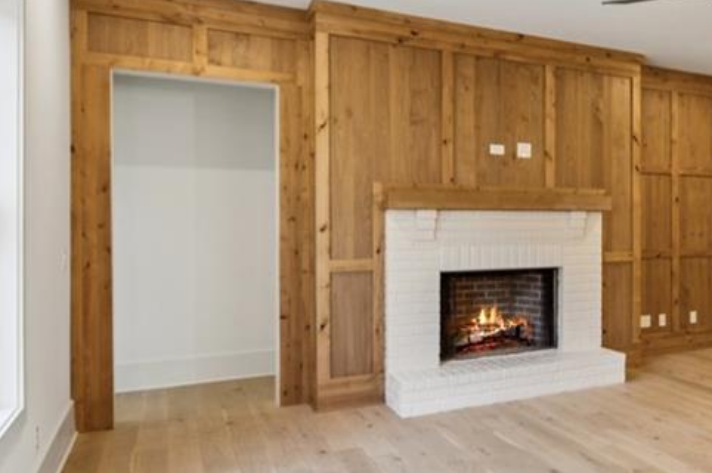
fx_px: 672
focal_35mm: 34
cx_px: 659
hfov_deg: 49.0
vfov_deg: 38.8
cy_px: 237
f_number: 5.6
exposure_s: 1/50
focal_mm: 16
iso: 400
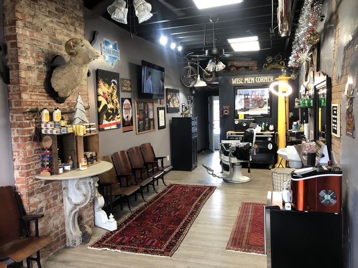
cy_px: 134
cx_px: 179
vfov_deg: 49.7
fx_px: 290
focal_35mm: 28
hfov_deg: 63.4
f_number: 1.8
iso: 50
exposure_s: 1/15
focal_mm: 3.99
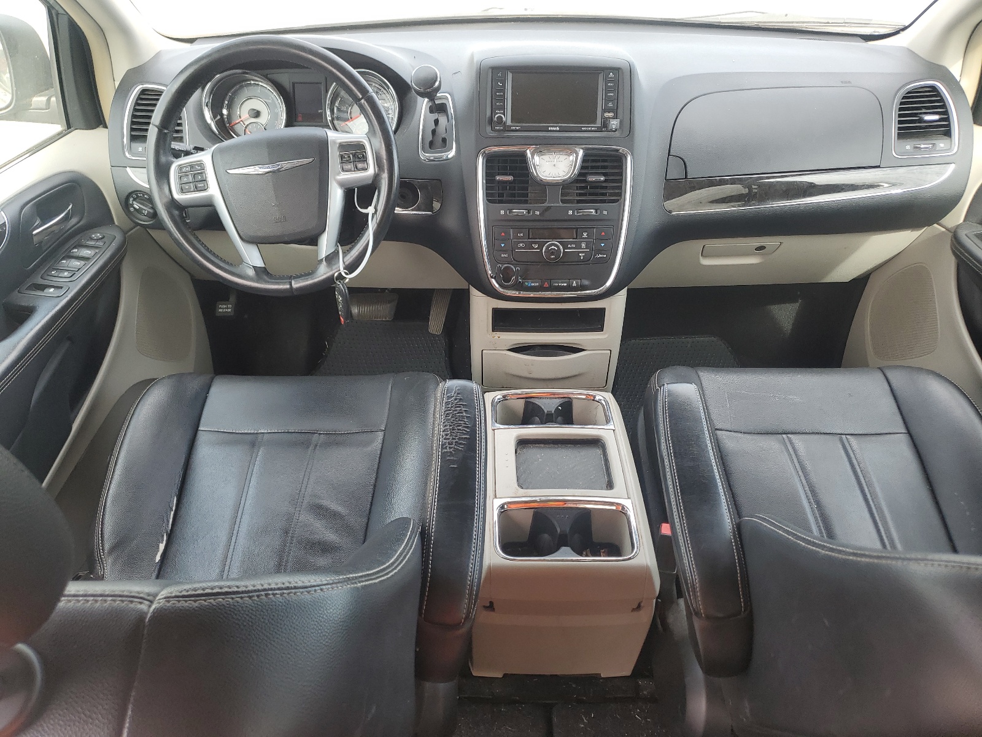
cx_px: 491
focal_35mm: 26
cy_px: 368
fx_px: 738
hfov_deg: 67.3
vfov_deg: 53.1
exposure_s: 1/169
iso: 50
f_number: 1.5
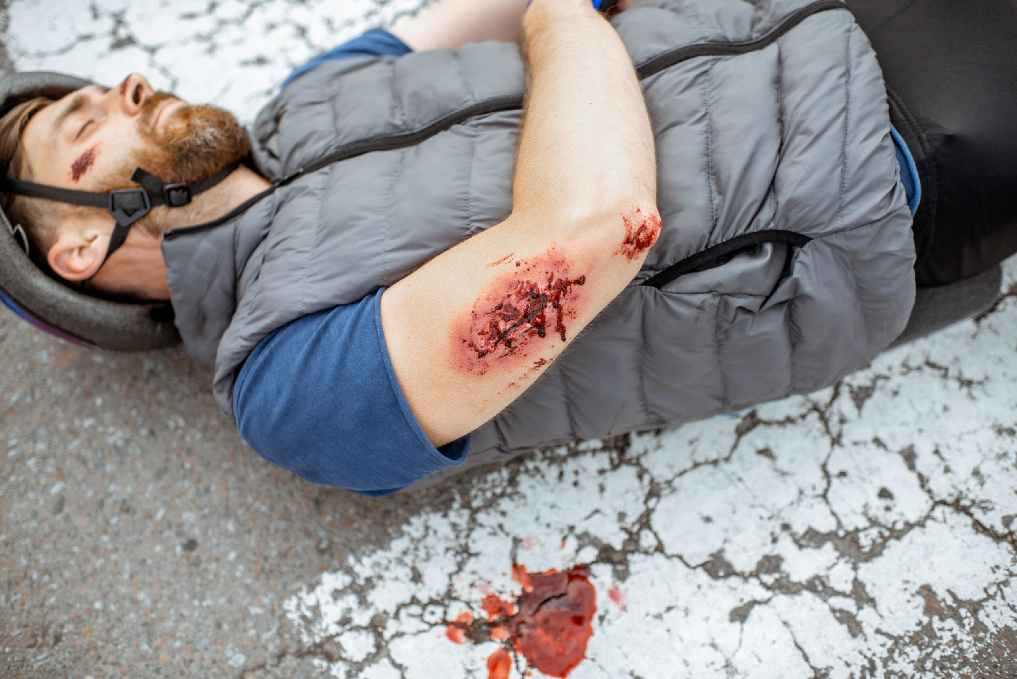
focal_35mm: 35
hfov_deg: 54.4
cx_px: 508
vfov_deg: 37.9
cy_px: 340
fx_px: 989
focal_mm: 35
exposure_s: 1/1600
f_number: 2.2
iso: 200
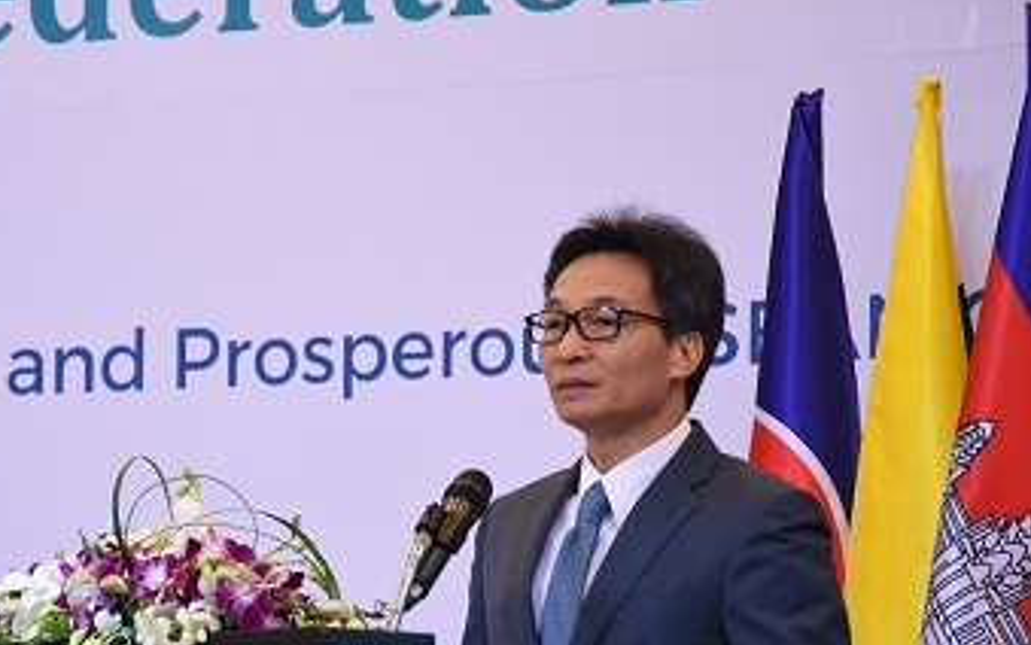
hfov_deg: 8.9
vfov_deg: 5.5
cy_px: 424
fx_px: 6653
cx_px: 380
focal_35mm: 237
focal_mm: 105
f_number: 5.6
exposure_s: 1/80
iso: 1000
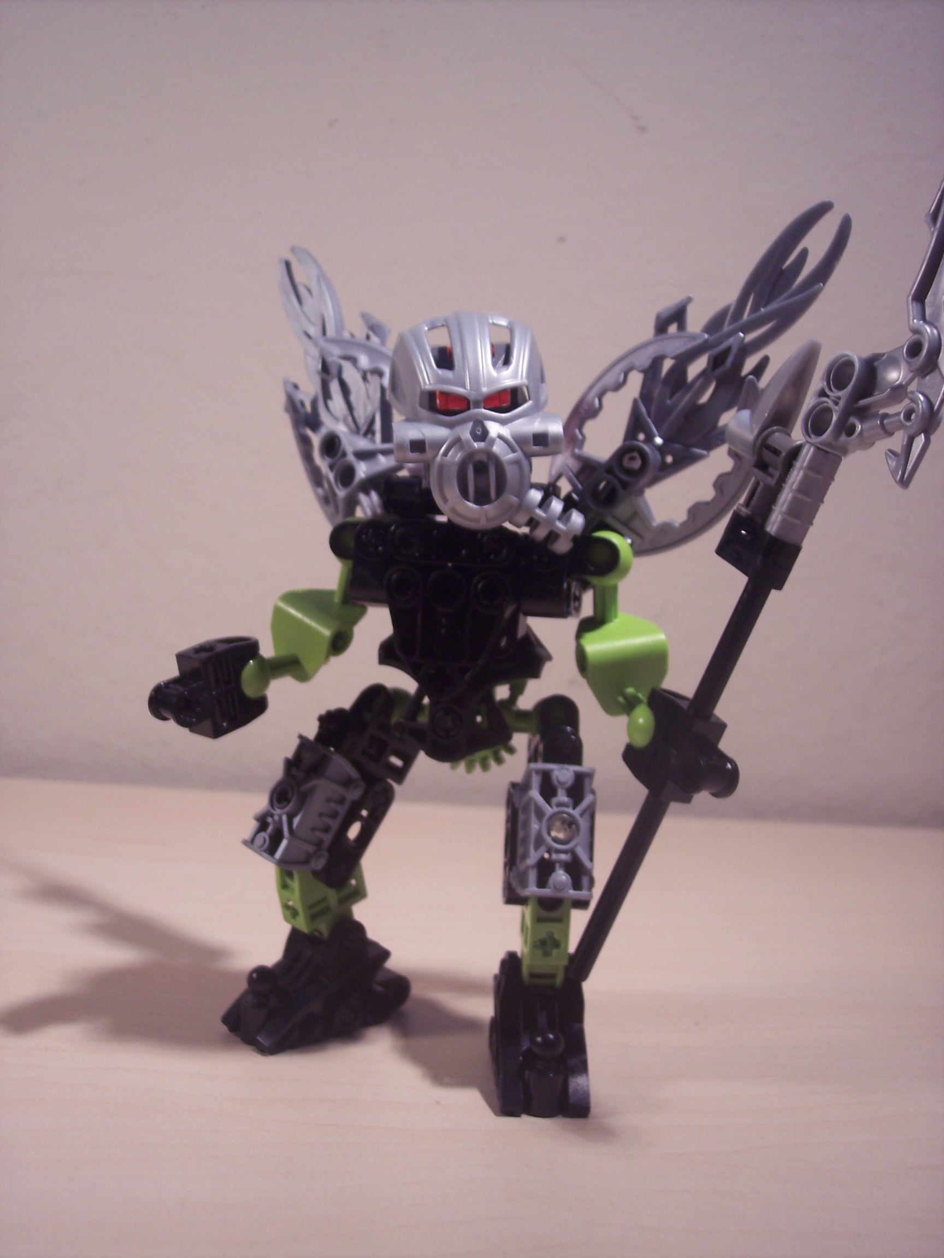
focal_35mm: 39
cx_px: 472
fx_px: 1418
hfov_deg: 36.8
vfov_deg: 47.9
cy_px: 629
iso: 100
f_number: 3.4
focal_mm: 8
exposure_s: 1/45
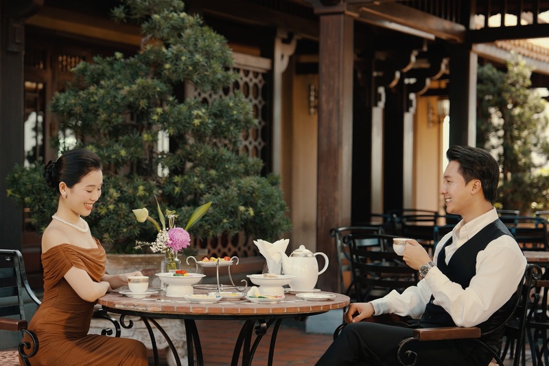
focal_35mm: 70
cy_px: 183
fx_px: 1067
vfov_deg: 19.4
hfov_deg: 28.8
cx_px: 274
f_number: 2.8
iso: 800
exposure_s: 1/160
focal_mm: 70
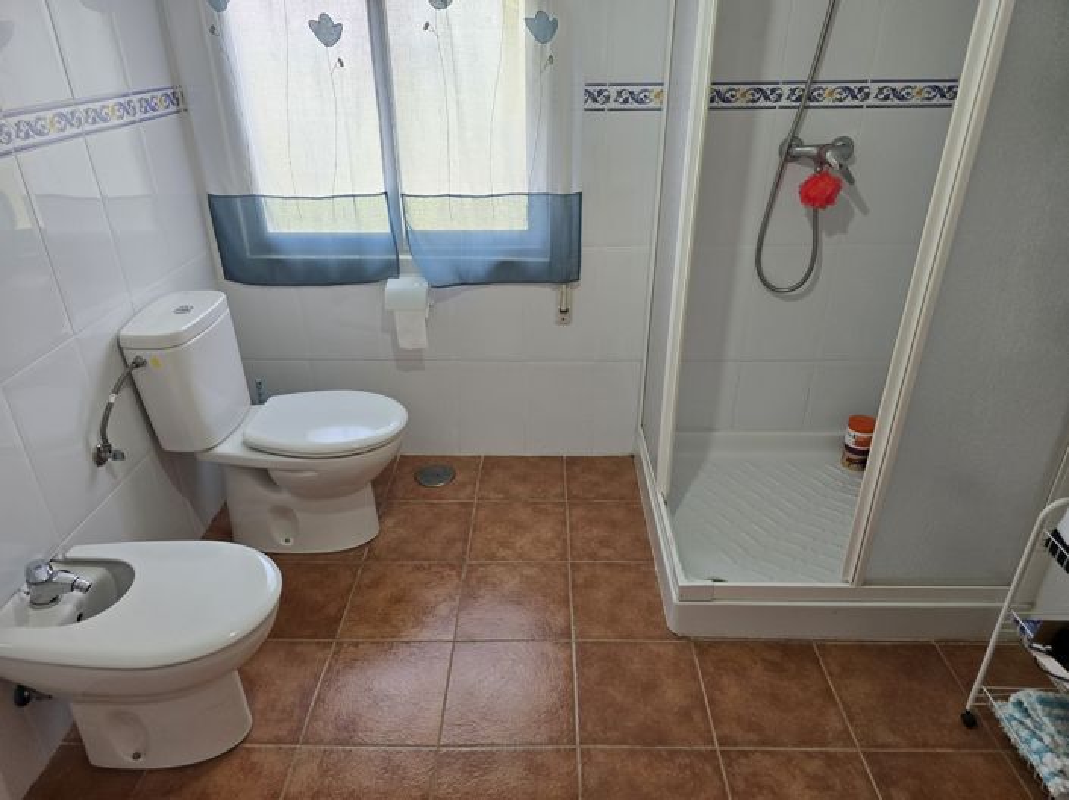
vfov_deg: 58.8
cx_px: 534
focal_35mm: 23
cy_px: 400
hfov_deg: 74.0
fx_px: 710
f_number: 1.7
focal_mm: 6.3
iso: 160
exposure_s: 1/180
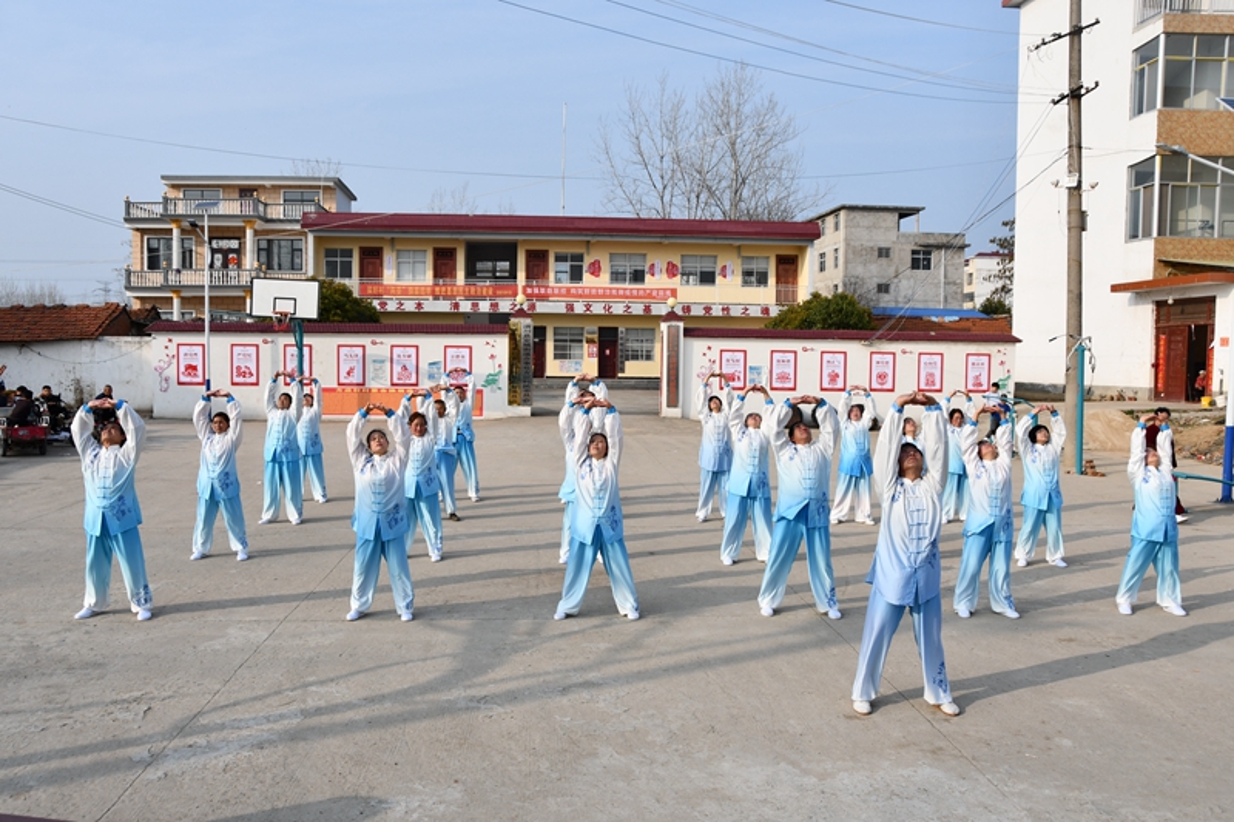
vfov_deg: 43.6
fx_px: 1028
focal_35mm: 30
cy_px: 411
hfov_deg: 61.9
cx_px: 617
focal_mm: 20
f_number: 11
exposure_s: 1/500
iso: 250
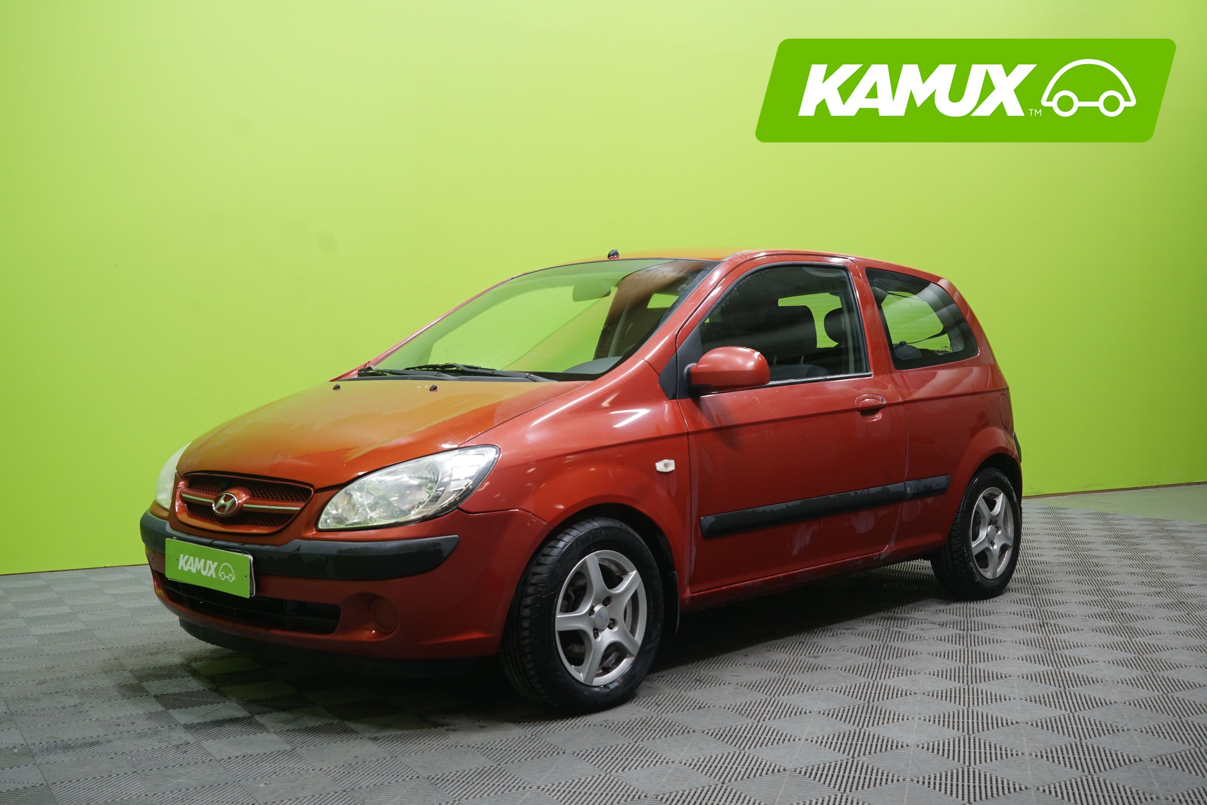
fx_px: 1274
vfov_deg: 35.1
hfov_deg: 50.7
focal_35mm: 38
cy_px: 402
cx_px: 604
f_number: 5.6
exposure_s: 1/20
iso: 800
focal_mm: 38
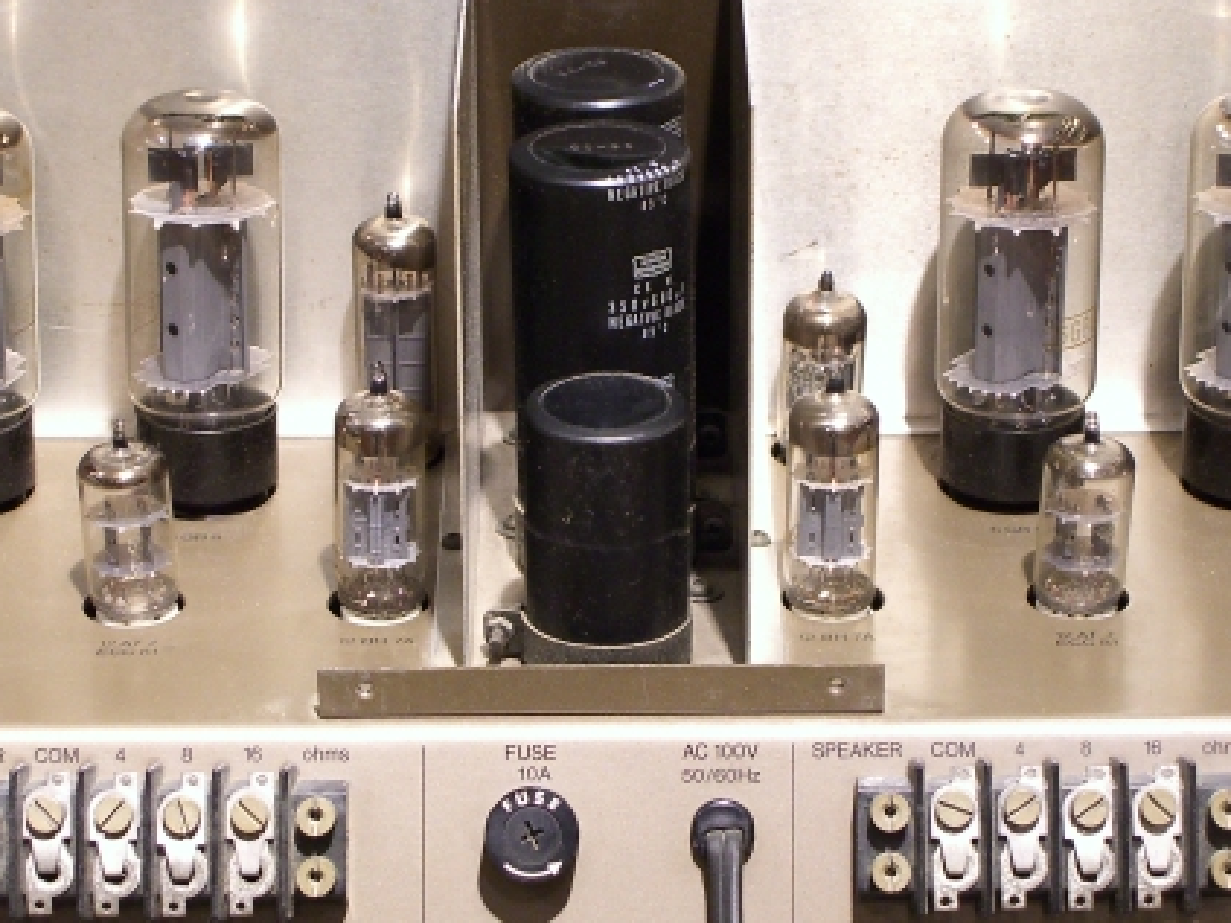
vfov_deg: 12.2
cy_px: 370
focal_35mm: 121
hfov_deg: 16.3
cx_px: 602
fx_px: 4302
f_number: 4.4
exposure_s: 1/8
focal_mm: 16.6
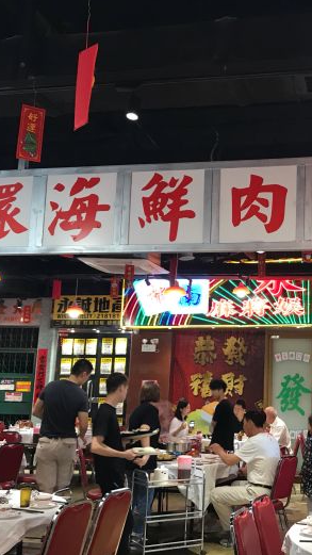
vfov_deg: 49.4
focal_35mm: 41
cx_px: 260
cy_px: 276
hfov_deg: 28.3
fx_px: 603
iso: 50
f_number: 1.8
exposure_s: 1/17
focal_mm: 3.99
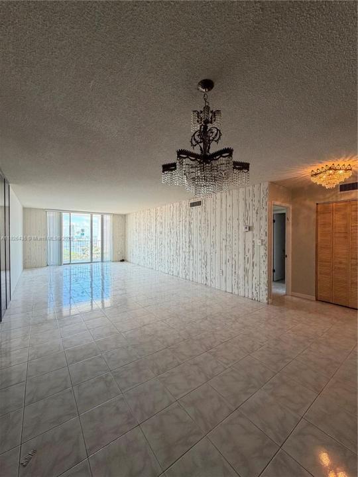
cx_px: 179
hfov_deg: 85.7
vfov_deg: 102.1
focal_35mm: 14
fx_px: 193
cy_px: 238
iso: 200
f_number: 2.2
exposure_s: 1/120
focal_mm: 2.22
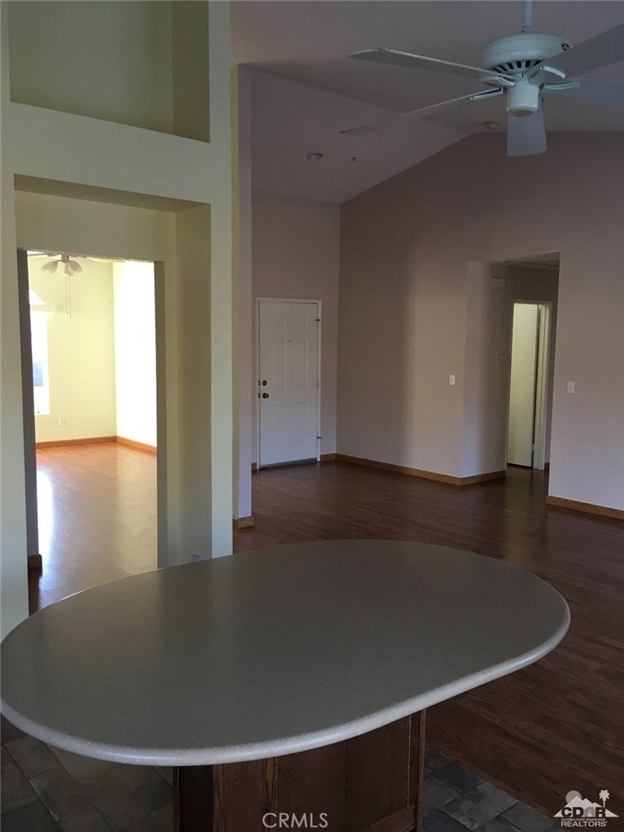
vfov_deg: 61.6
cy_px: 416
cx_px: 312
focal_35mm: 29
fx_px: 697
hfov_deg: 48.2
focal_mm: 4.15
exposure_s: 1/30
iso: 50
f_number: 2.2
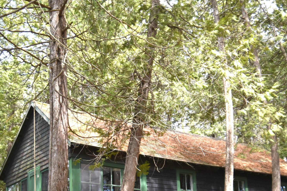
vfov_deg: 21.8
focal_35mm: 61
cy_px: 168
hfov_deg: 32.8
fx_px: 486
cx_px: 163
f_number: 6.3
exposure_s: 1/160
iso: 400
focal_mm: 20
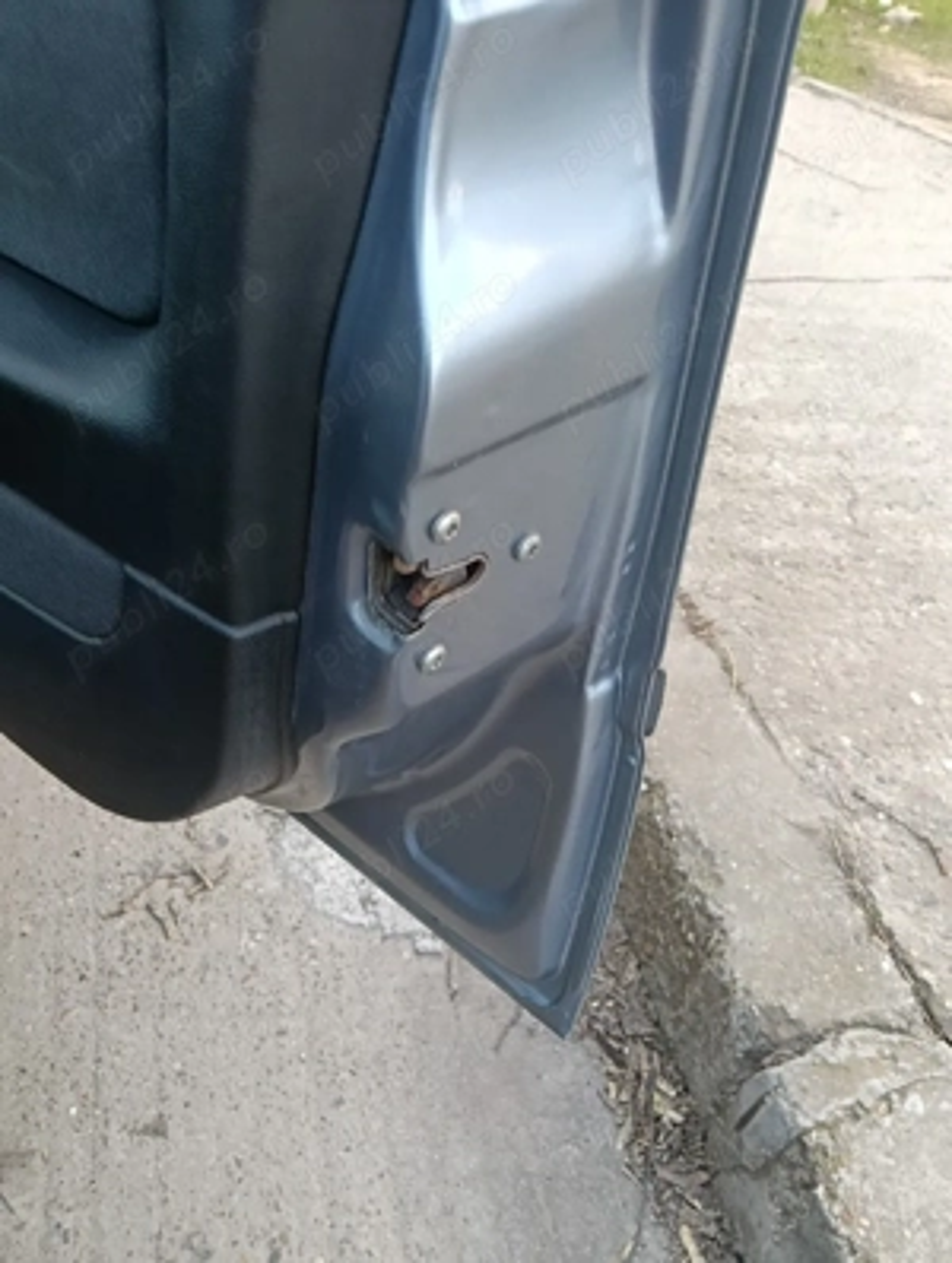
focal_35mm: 27
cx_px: 476
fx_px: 987
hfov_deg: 51.5
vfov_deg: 65.2
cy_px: 632
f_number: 1.8
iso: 80
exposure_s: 1/50.3
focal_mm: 3.98
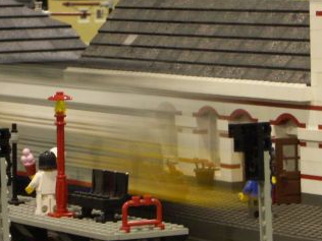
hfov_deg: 7.6
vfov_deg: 5.7
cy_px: 191
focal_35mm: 259
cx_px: 158
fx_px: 2409
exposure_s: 1/3
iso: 200
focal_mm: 20.4
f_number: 5
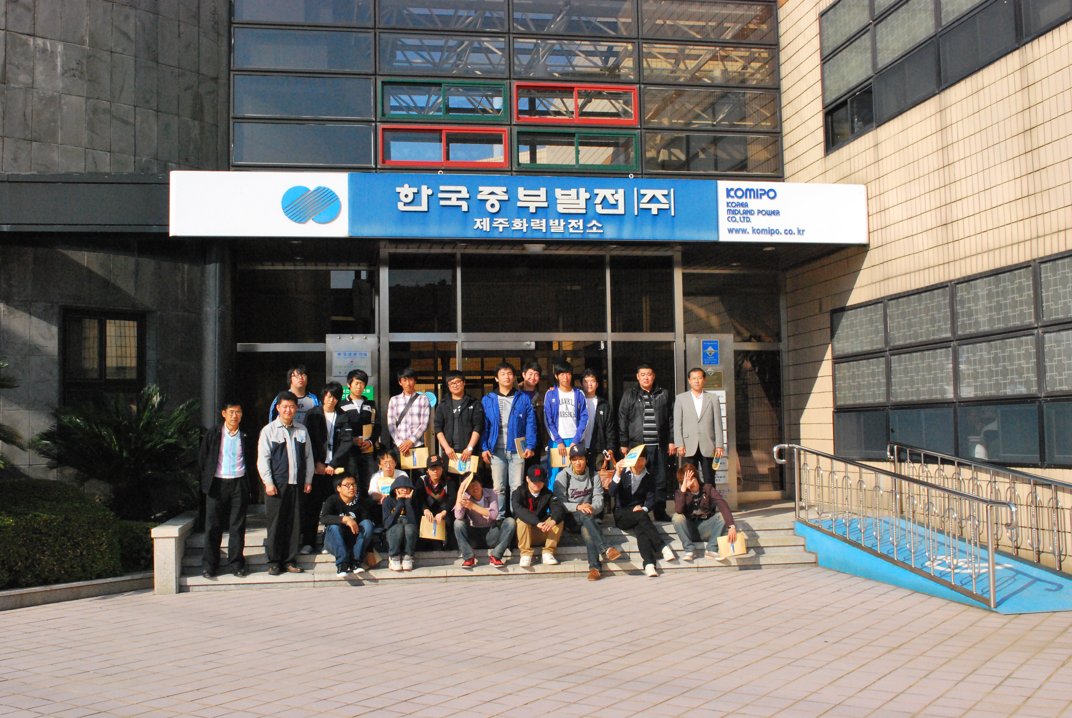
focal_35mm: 39
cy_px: 359
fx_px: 1163
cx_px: 536
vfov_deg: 34.3
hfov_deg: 49.5
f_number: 14
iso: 1600
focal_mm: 26
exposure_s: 1/1250
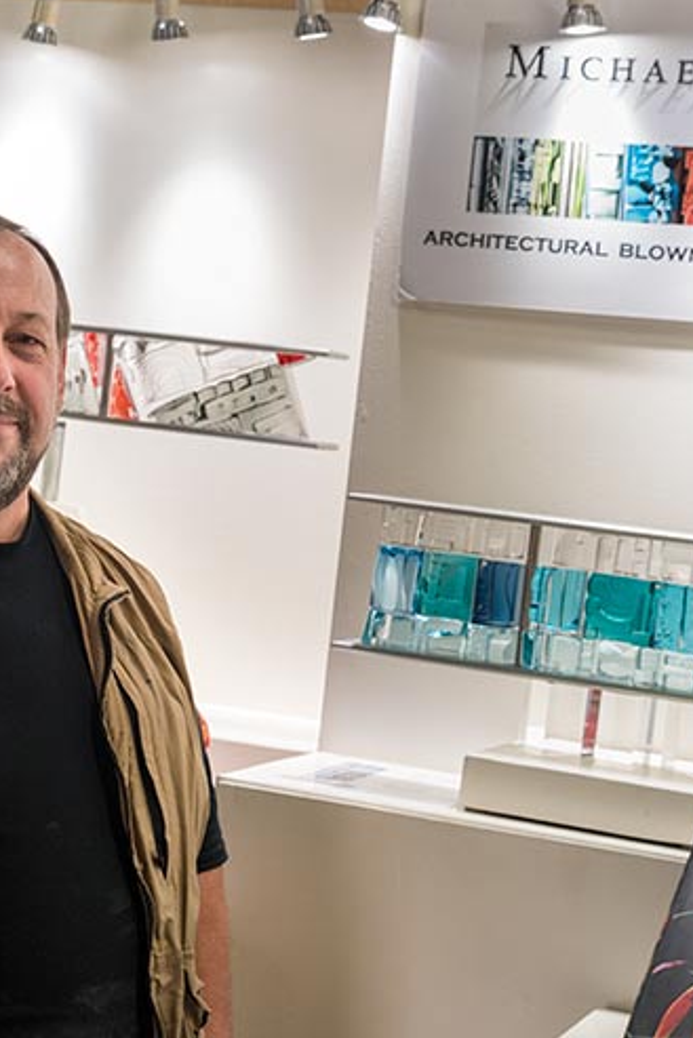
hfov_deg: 17.9
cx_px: 263
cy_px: 522
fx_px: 2193
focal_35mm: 76
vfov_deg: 26.6
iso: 1250
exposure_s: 1/125
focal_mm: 50
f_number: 6.3
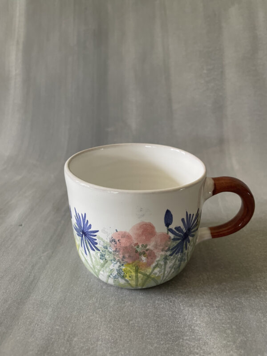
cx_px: 134
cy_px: 178
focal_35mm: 26
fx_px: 267
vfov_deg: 67.3
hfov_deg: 53.1
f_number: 1.6
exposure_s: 1/50
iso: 160
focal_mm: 4.2
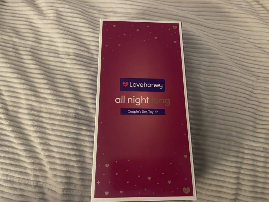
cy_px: 101
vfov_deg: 53.1
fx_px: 202
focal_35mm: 26
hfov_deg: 67.3
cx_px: 134
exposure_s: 1/30
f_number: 1.6
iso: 800
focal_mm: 4.2
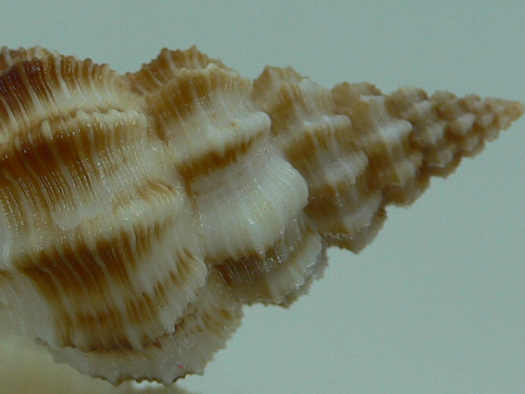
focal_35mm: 89
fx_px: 1350
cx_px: 106
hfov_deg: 21.7
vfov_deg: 16.6
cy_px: 268
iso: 80
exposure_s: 1/60
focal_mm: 4.6
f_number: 2.8
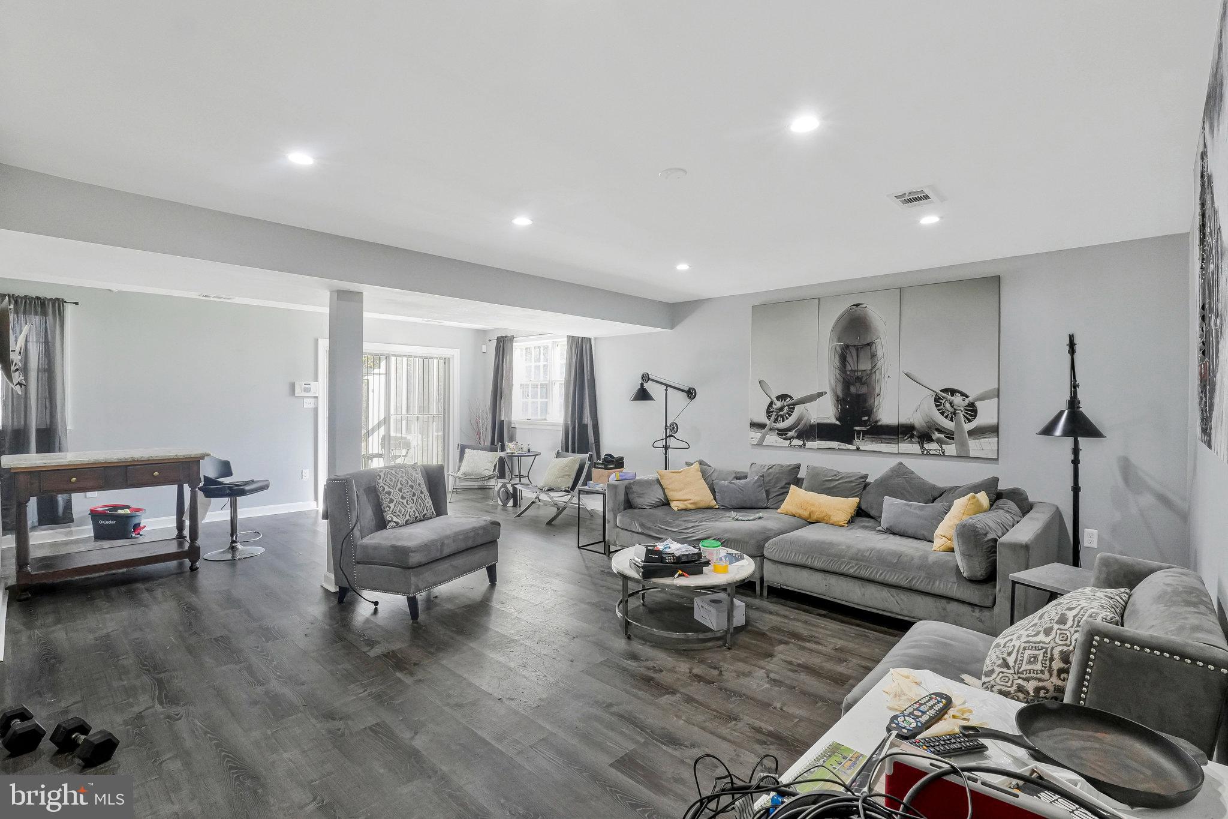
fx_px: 563
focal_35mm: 16
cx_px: 614
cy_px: 410
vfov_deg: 72.0
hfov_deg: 95.0
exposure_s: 1/30
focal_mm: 11
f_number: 8
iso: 2000
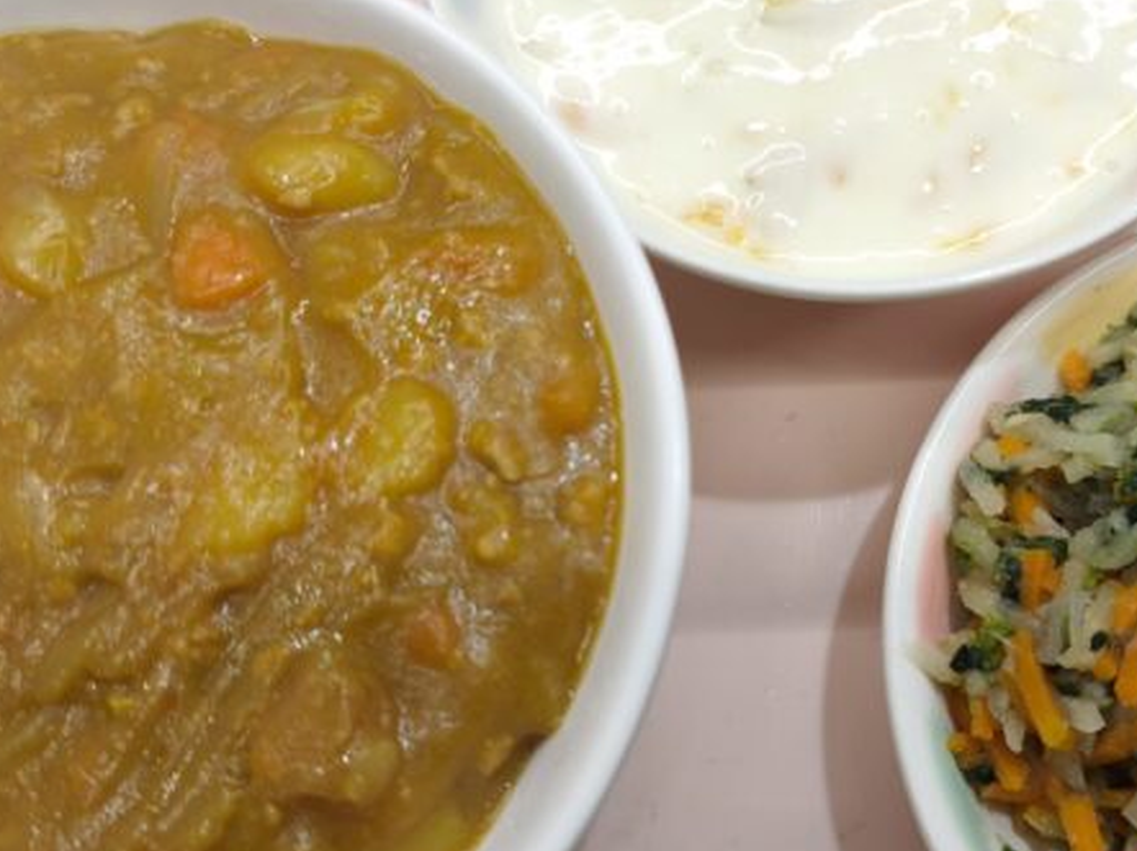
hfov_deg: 46.3
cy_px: 463
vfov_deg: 35.9
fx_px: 1313
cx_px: 723
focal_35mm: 40
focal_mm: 6.57
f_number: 1.6
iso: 160
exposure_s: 1/100
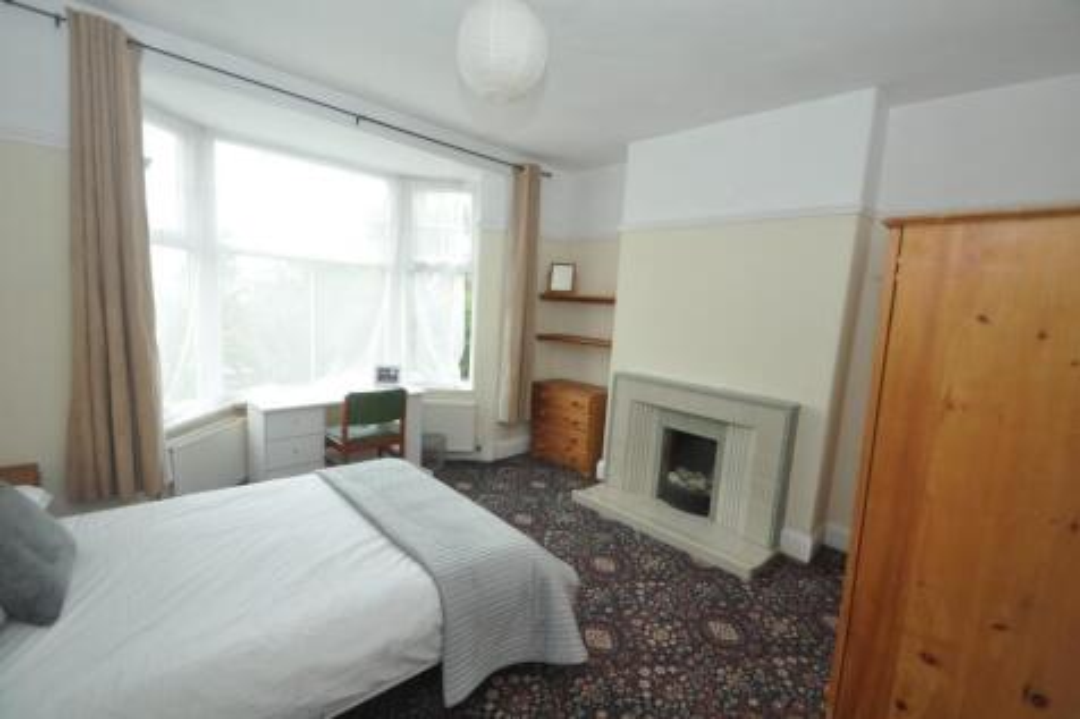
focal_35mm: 15
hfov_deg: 100.4
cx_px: 540
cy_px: 360
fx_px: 450
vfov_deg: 77.3
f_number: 5.6
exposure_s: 1/125
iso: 400
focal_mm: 10
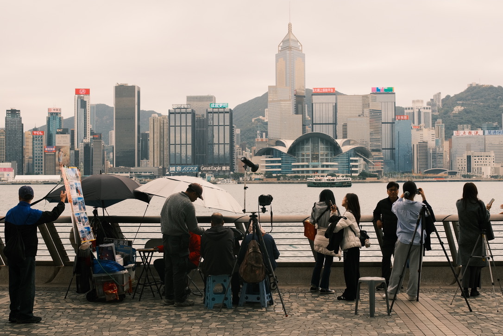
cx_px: 252
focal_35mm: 50
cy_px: 168
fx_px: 699
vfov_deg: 27.0
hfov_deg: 39.6
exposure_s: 1/1700
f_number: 5
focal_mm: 33
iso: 640
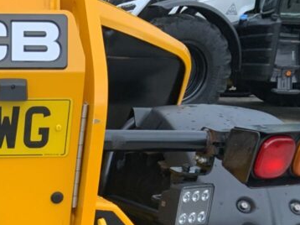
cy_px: 321
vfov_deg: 16.4
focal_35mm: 83
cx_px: -71
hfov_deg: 21.7
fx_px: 719
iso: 64
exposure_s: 1/122
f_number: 1.8
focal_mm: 3
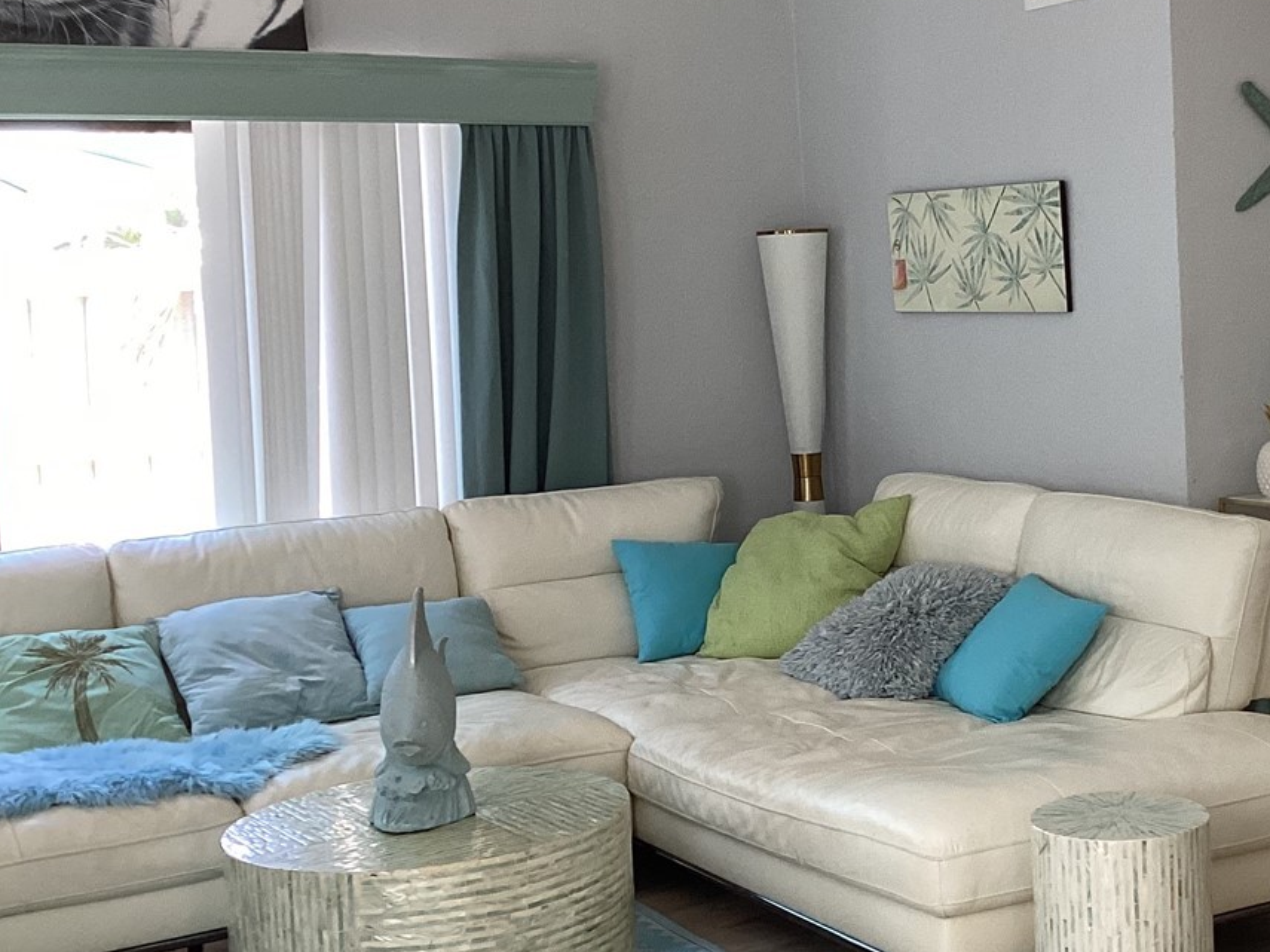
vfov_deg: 25.2
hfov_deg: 32.1
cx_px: 1058
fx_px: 2128
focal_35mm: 58
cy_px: 441
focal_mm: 3.3
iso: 100
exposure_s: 1/60
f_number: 2.4
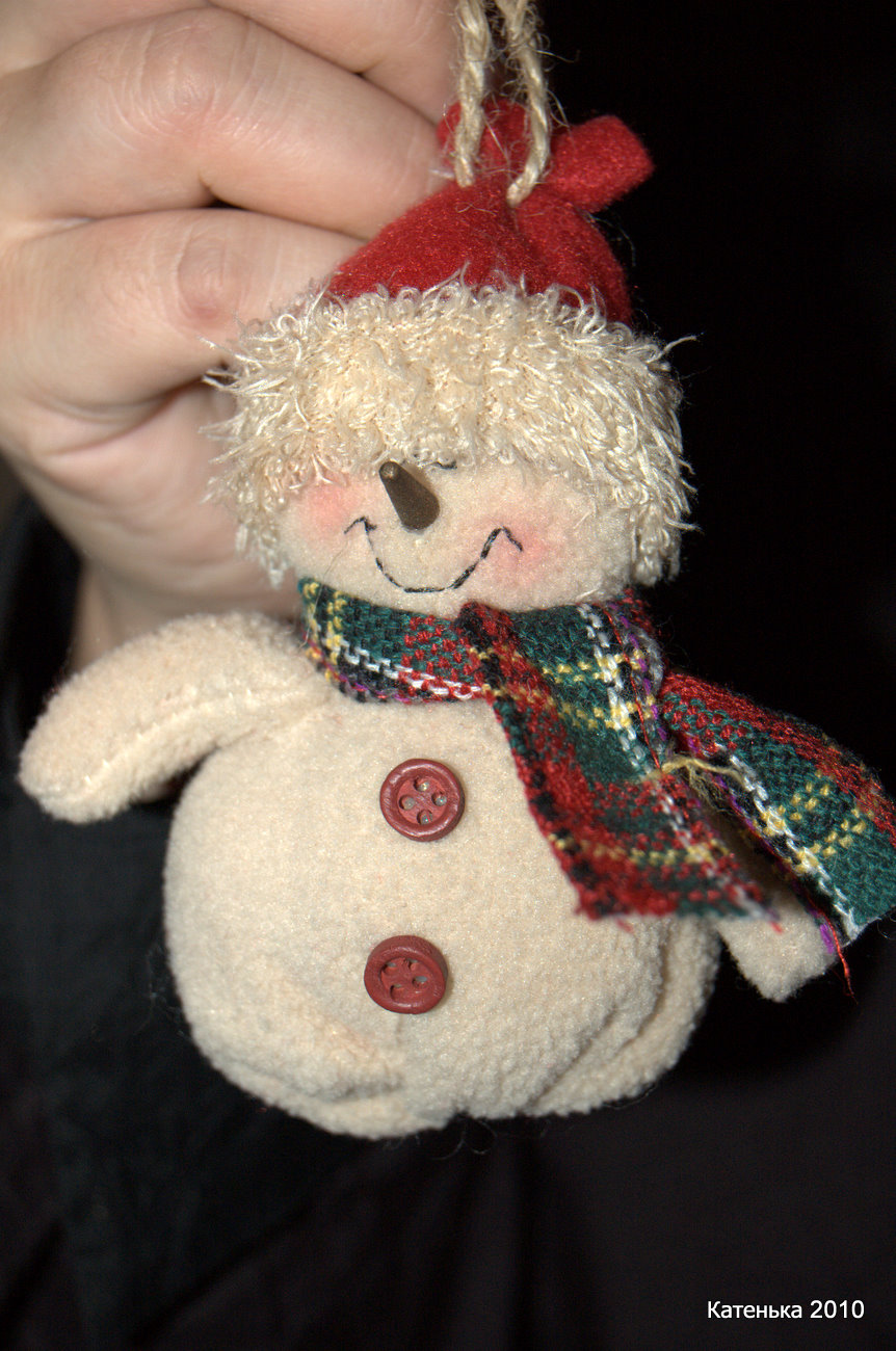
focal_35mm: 82
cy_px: 676
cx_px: 448
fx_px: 3091
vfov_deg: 24.7
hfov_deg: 16.5
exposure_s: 1/125
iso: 200
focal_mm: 55
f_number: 5.6
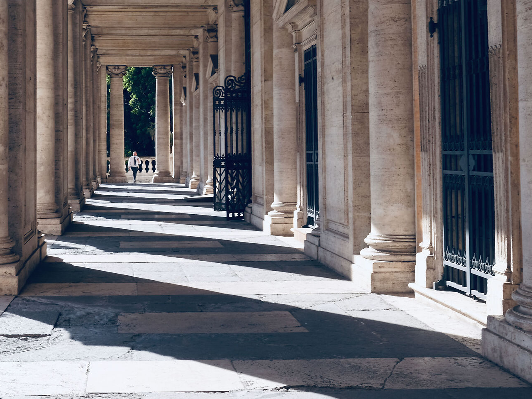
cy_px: 102
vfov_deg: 23.1
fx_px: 968
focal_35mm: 63
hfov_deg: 30.3
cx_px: 145
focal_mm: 23
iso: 160
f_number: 10
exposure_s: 1/85
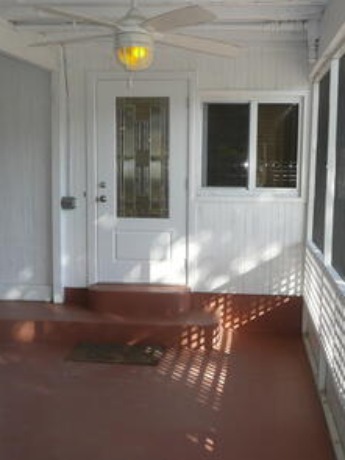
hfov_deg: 37.5
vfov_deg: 49.0
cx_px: 211
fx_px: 505
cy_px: 231
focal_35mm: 38
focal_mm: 4.6
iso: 100
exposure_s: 1/80
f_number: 3.3
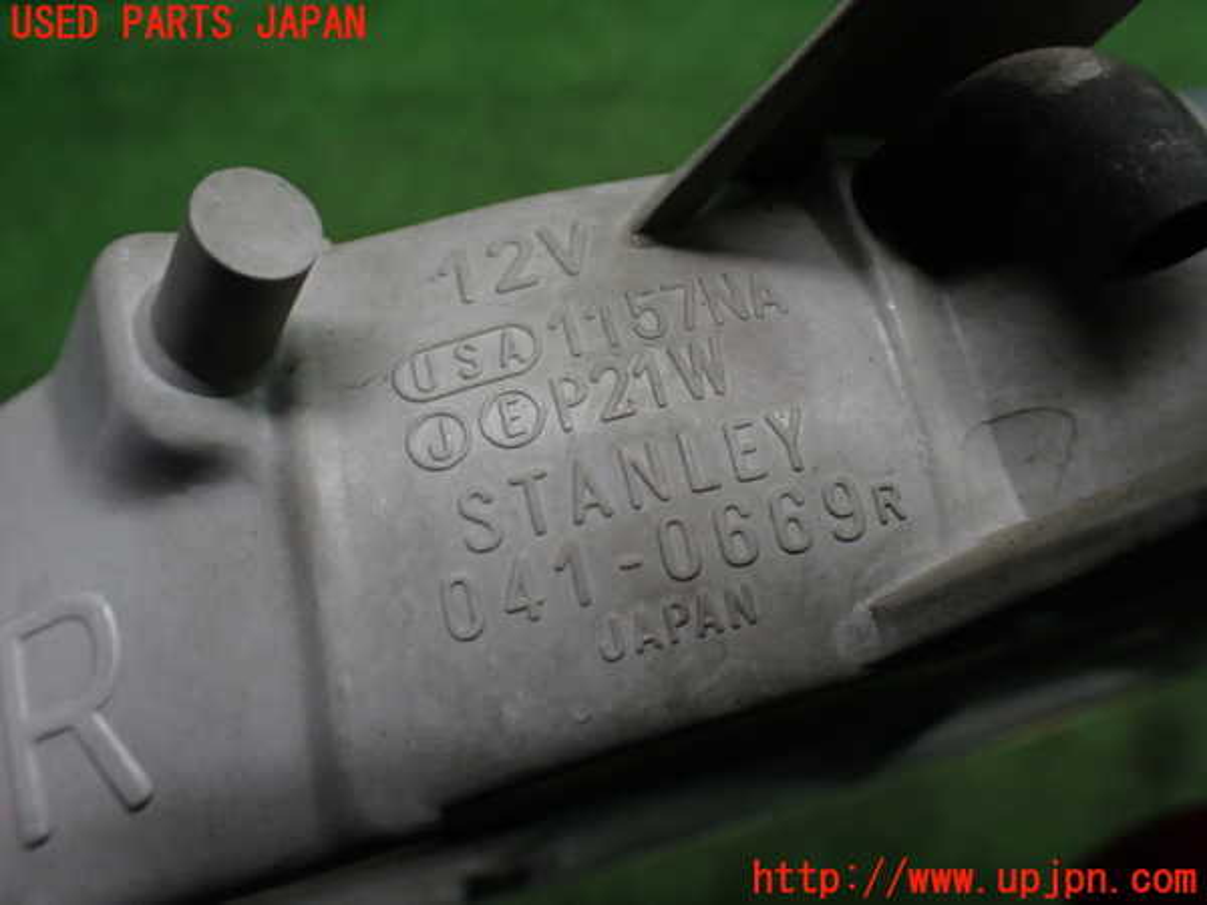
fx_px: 1046
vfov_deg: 46.8
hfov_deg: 60.0
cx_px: 604
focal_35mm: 30
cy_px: 452
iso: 320
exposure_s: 1/125
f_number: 2.3
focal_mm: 5.4
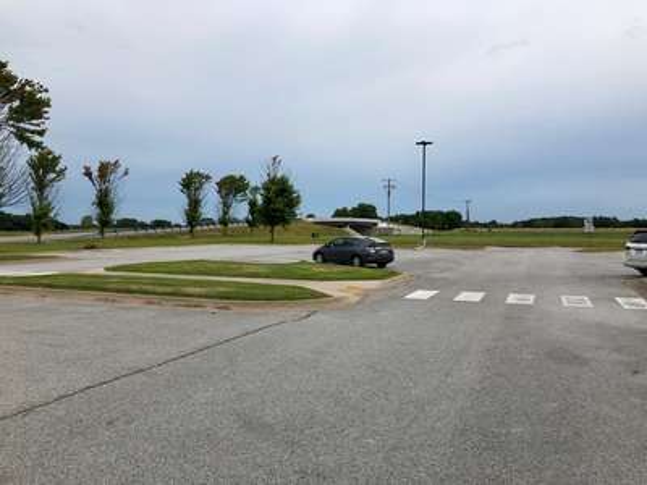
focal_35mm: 28
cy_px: 242
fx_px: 523
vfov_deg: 49.7
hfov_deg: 63.4
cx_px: 324
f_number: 1.8
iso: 20
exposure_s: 1/3003
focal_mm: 4
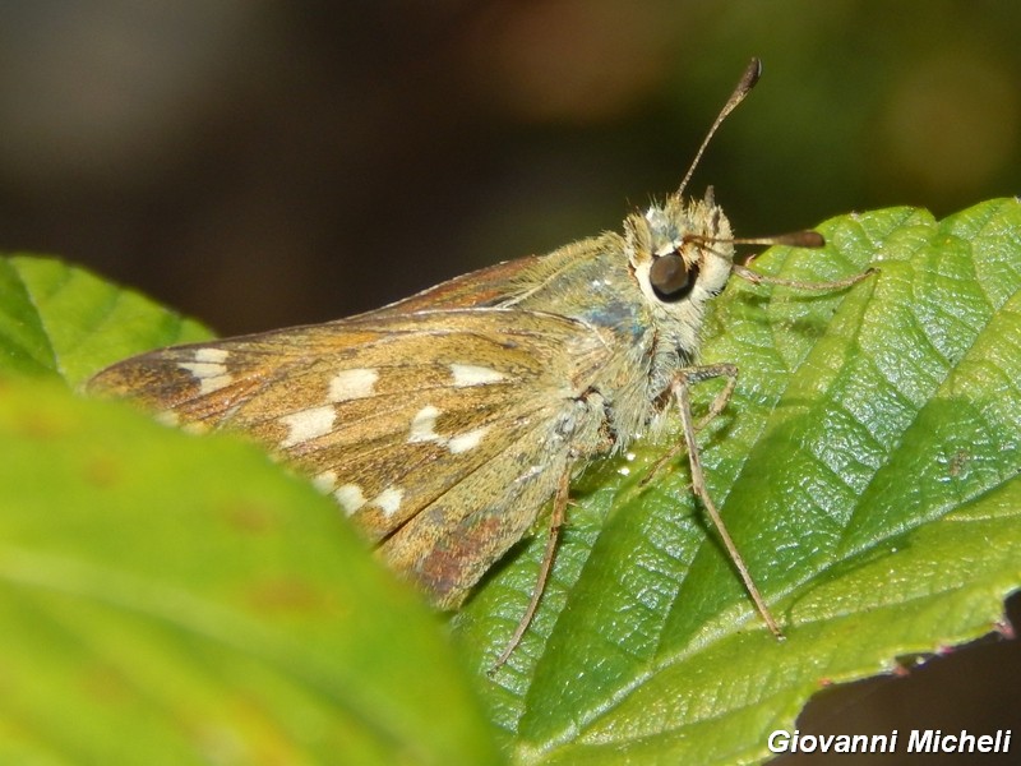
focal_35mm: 209
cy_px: 383
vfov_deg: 7.1
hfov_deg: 9.5
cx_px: 510
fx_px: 6164
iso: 125
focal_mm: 37.1
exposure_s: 1/160
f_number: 10.9
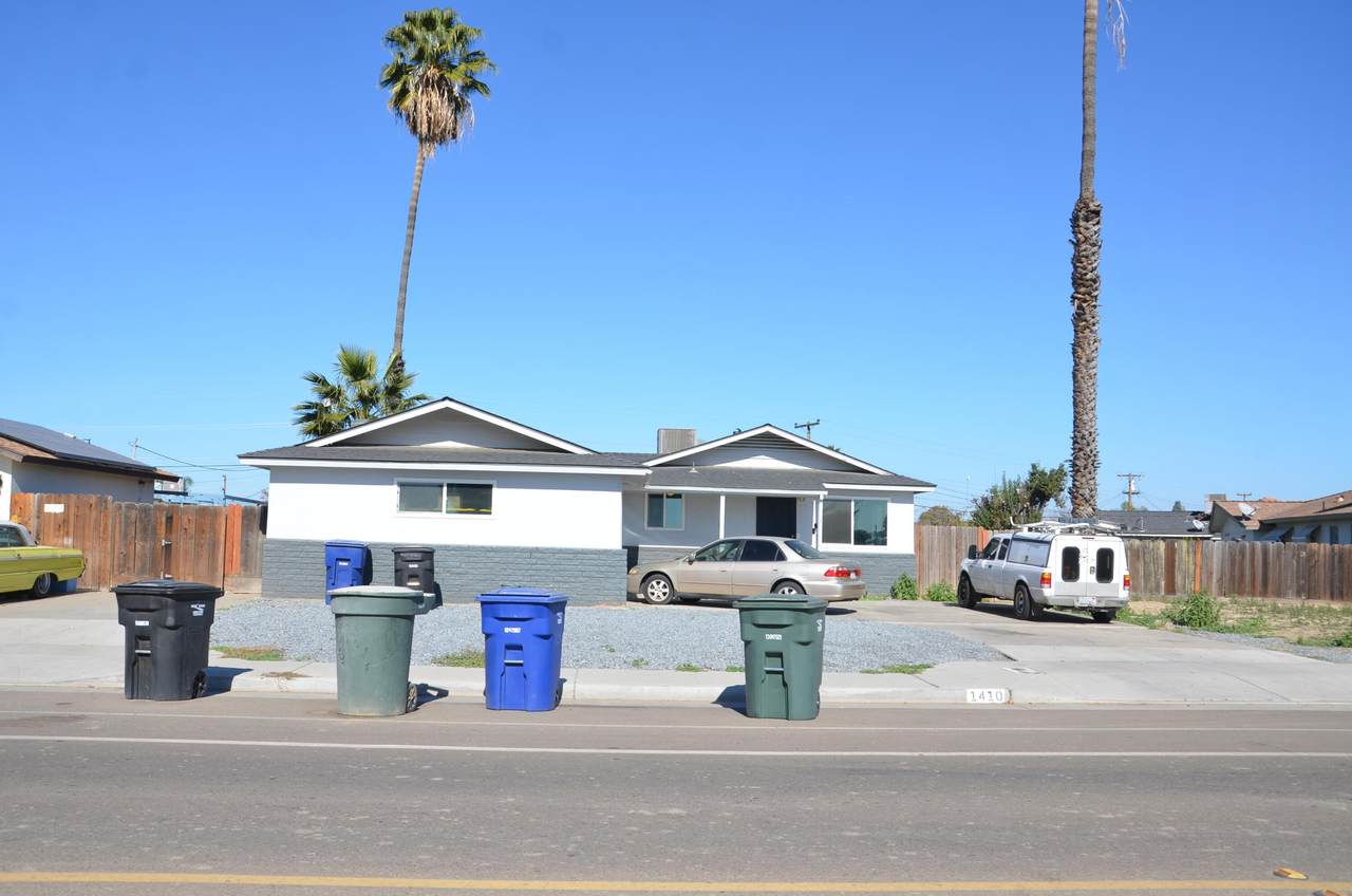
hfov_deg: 59.6
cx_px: 676
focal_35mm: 32
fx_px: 1181
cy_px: 448
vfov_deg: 41.5
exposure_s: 1/320
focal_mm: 21
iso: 100
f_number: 9
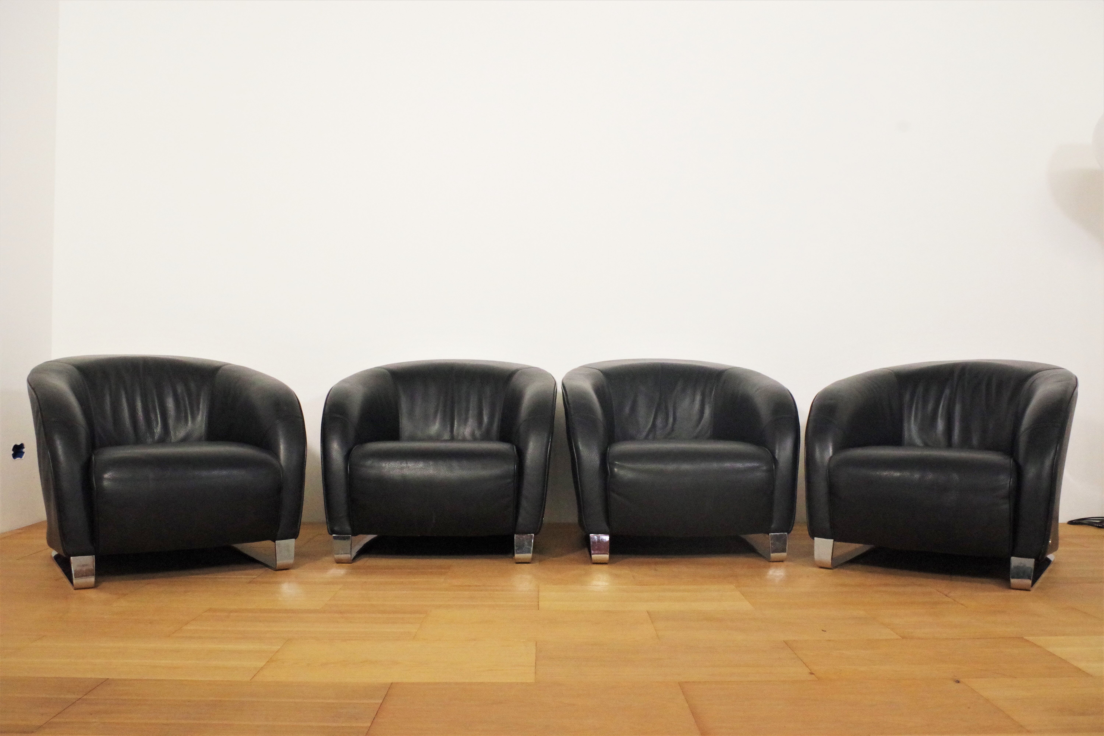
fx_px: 951
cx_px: 552
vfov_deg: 42.3
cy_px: 368
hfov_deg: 60.3
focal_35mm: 31
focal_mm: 21.25
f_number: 8
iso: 3200
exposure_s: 1/100
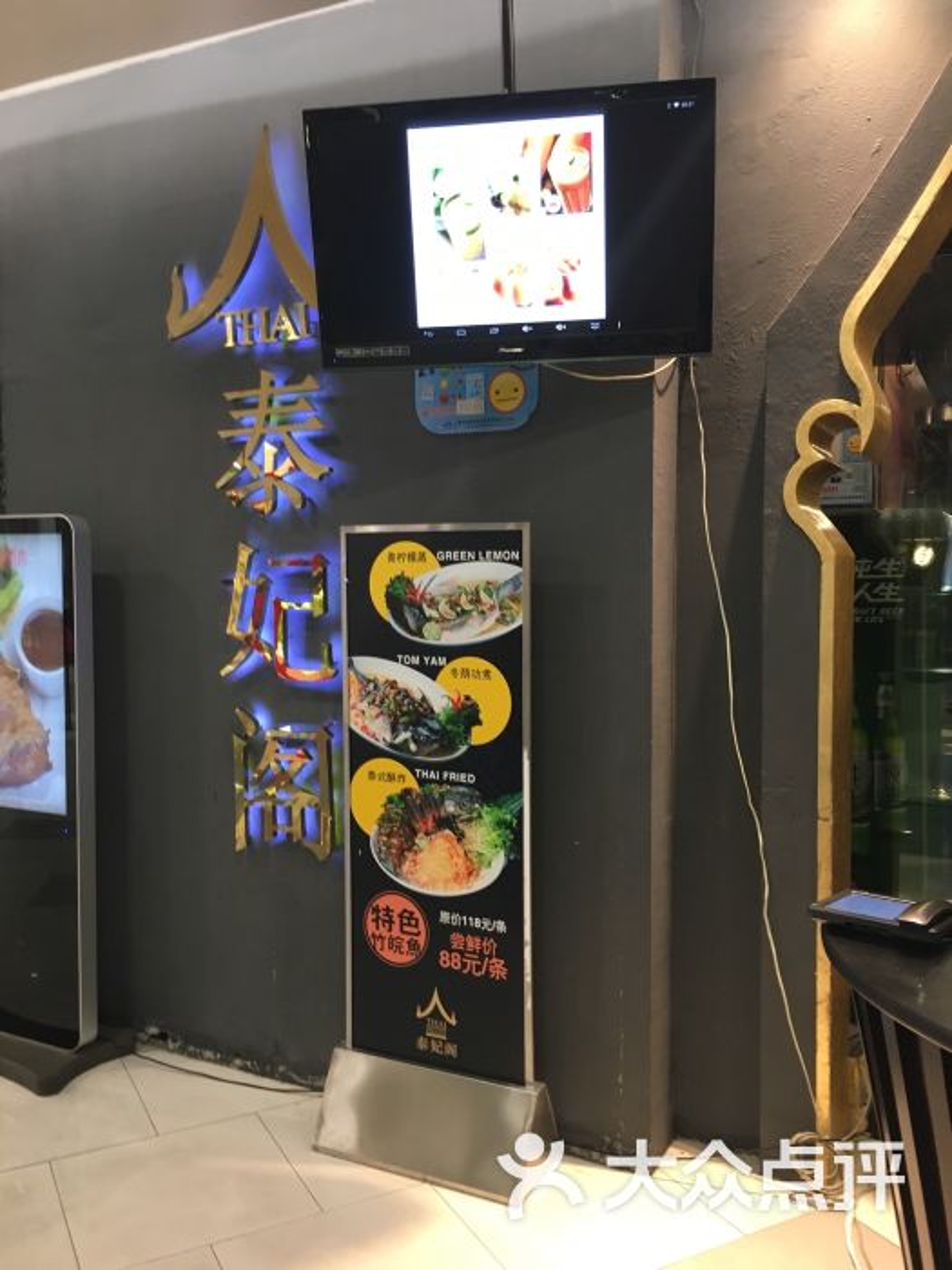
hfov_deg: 48.2
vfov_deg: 61.7
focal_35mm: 29
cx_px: 476
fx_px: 1063
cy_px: 635
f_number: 2.2
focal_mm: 4.15
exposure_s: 1/33
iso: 125
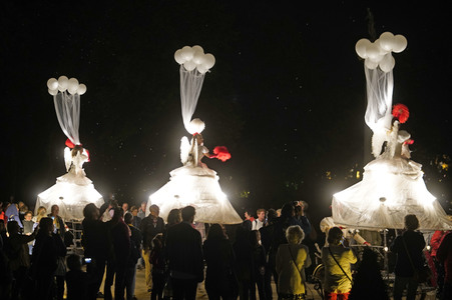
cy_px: 150
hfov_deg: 23.9
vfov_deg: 16.0
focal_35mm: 85
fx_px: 1066
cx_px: 226
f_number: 2.8
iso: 1600
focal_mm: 85
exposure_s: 1/25
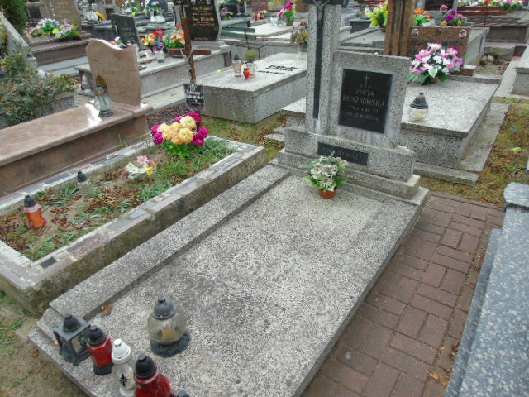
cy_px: 198
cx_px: 264
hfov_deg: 69.4
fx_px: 382
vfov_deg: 54.9
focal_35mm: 25
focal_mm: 4.4
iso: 80
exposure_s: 1/125
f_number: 3.4
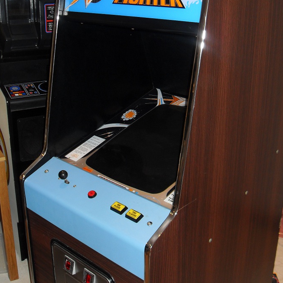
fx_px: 425
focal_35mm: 46
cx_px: 153
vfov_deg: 36.8
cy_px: 128
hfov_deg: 36.8
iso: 100
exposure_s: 1/45
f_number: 2.8
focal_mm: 6.3
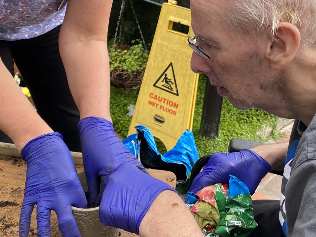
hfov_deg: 37.4
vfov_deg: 28.0
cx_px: 179
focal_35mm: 51
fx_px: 466
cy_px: 50
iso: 32
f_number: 1.8
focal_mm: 4.25
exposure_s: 1/137
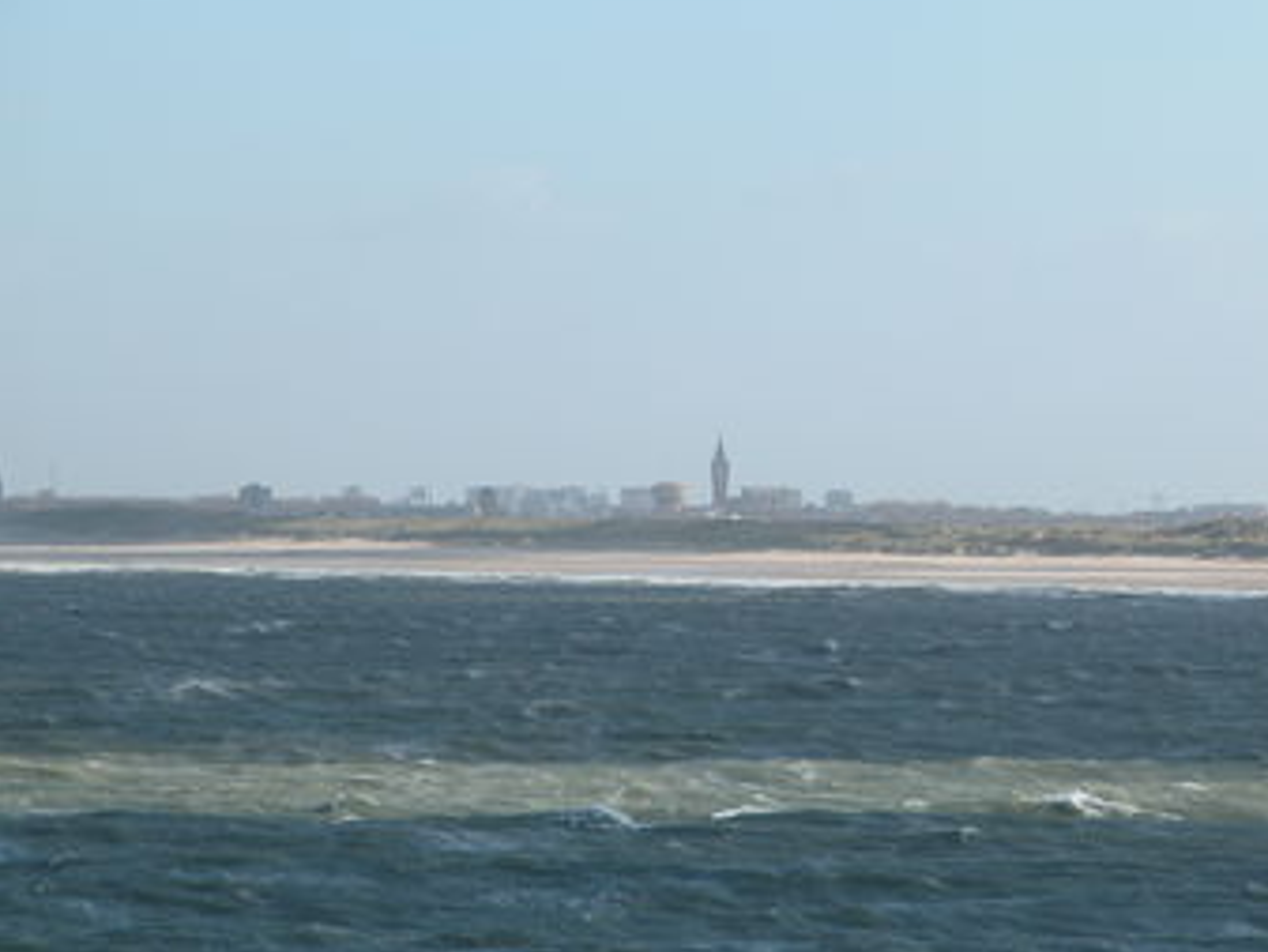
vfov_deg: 5.7
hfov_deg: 7.6
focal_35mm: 261
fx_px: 9564
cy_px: 504
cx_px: 741
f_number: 5.8
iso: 100
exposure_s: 1/371
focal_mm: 56.7
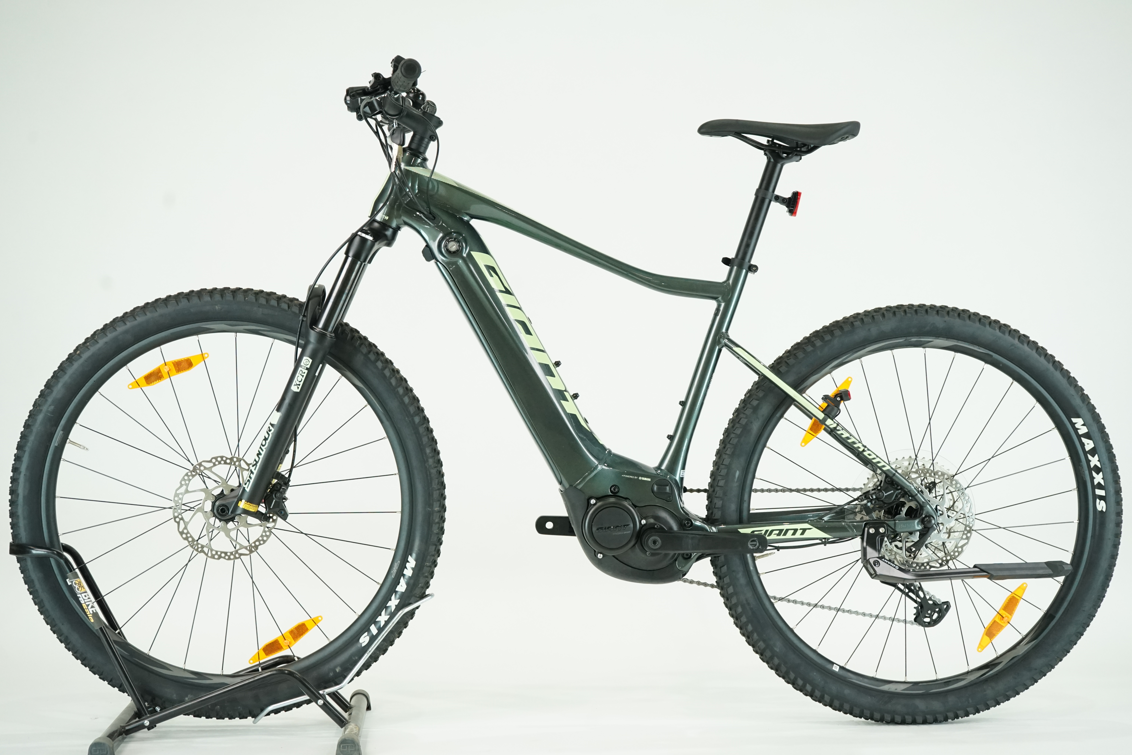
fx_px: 1698
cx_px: 566
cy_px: 378
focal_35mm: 54
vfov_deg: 25.1
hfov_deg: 36.9
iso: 2500
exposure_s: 1/200
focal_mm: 54
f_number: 6.3
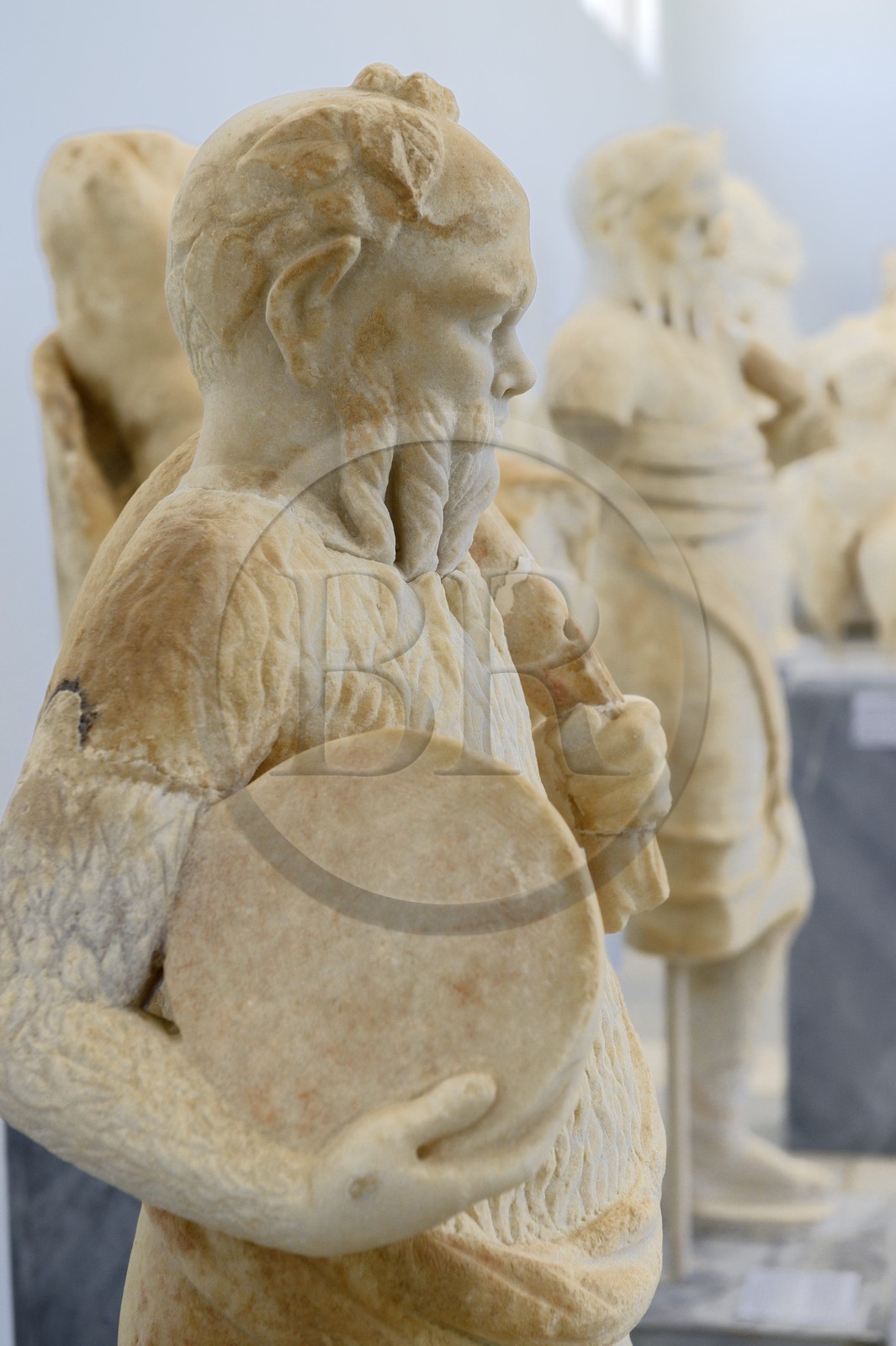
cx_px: 448
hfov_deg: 19.4
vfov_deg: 28.9
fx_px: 2616
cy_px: 673
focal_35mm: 70
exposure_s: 1/250
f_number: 5.6
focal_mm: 70
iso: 800
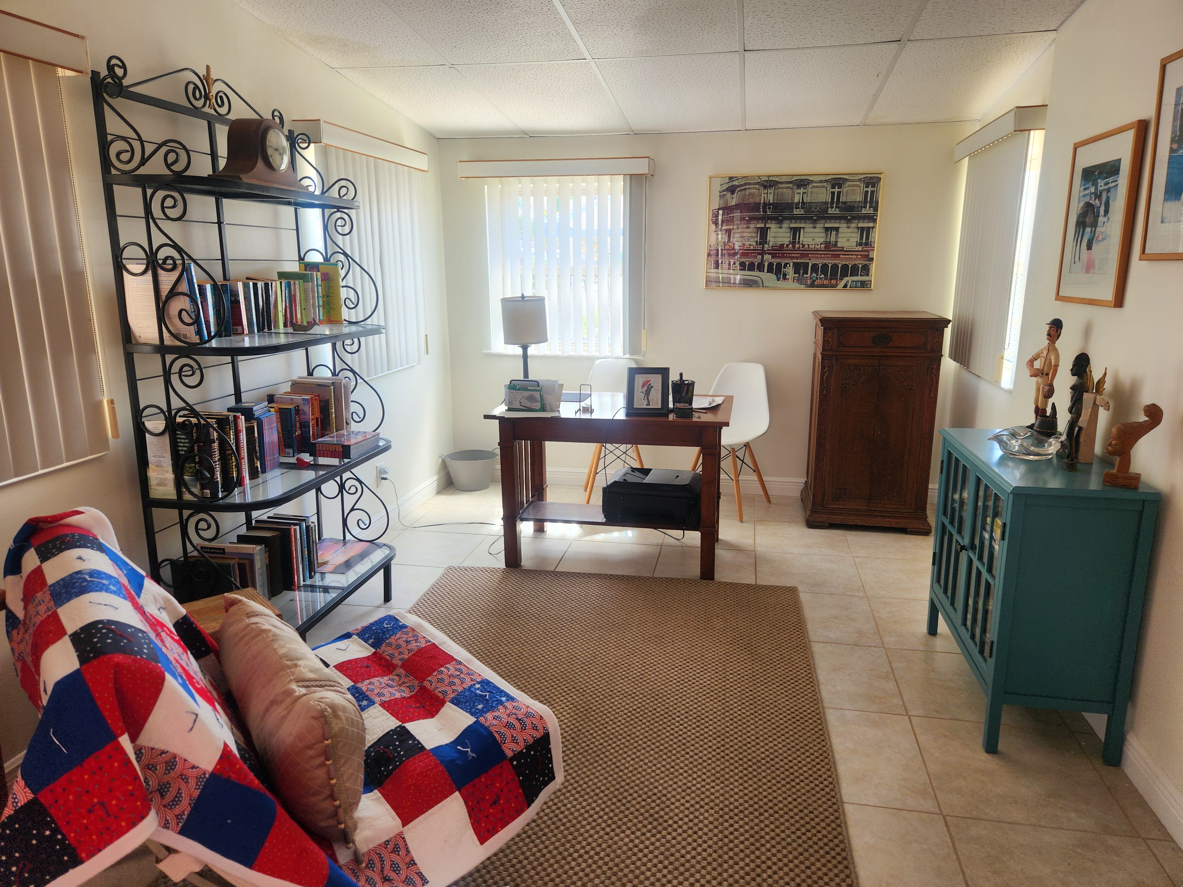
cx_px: 592
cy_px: 444
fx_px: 786
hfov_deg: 73.9
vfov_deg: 58.9
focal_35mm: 23
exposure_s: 1/120
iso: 64
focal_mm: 5.4
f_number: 1.8
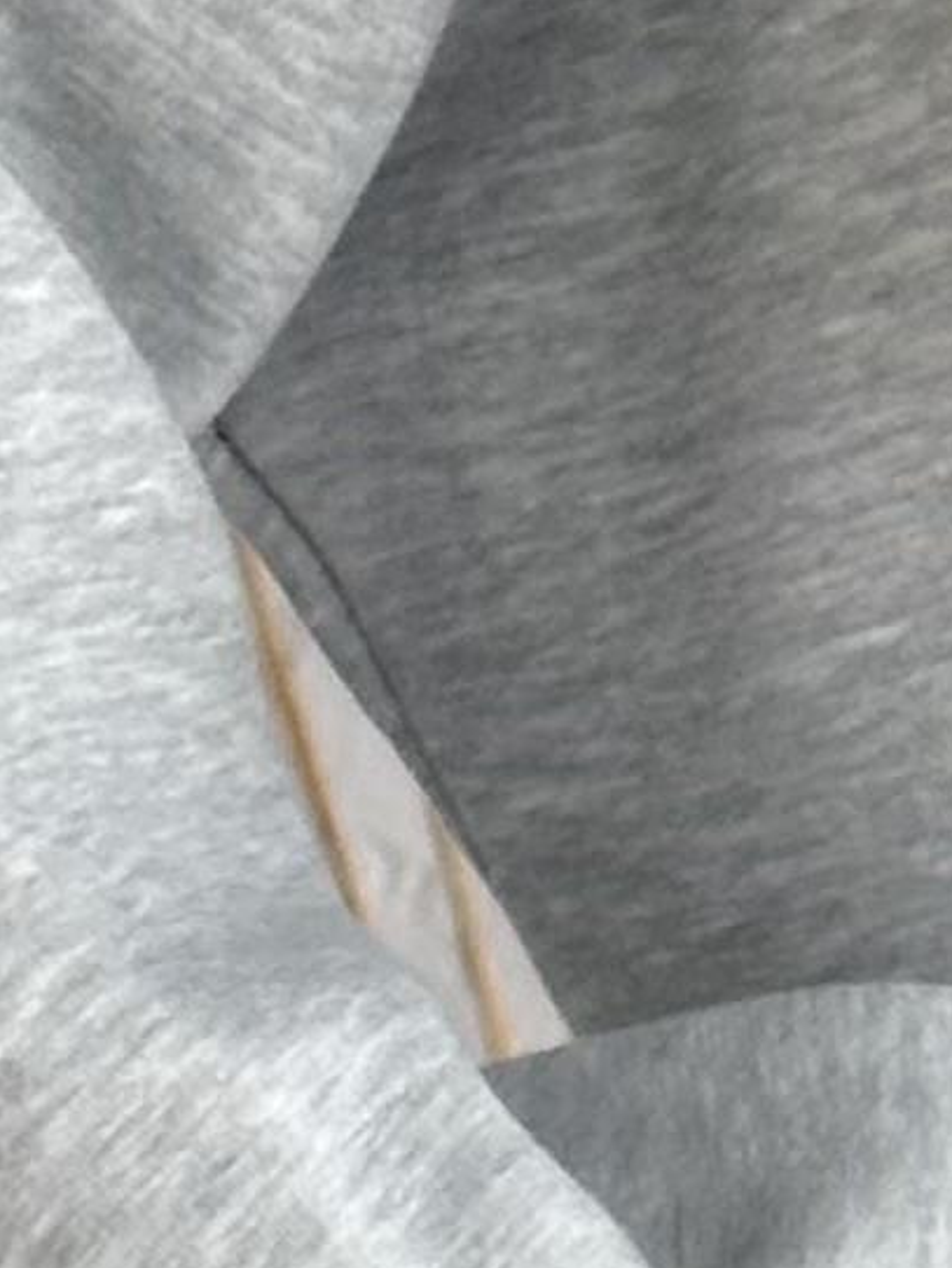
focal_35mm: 357
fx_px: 13081
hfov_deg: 4.0
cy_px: 178
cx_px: 3081
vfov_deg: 5.5
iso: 64
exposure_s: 1/124
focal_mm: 6.86
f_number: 1.78
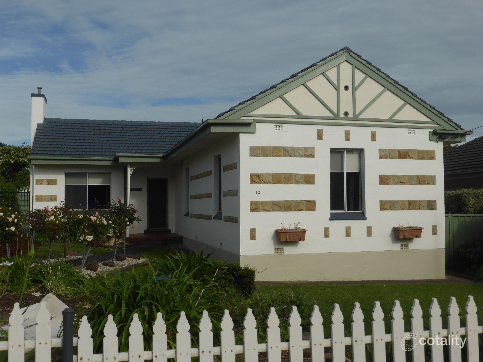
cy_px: 181
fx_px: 544
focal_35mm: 39
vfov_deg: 36.8
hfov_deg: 47.9
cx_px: 242
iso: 100
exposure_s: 1/1600
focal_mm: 6.9
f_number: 3.9
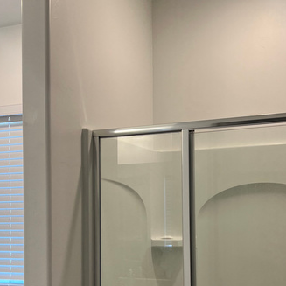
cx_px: 129
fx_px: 505
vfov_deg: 31.2
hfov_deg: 31.6
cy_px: 210
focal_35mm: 54
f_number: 1.5
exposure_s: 1/120
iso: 50
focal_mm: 5.7
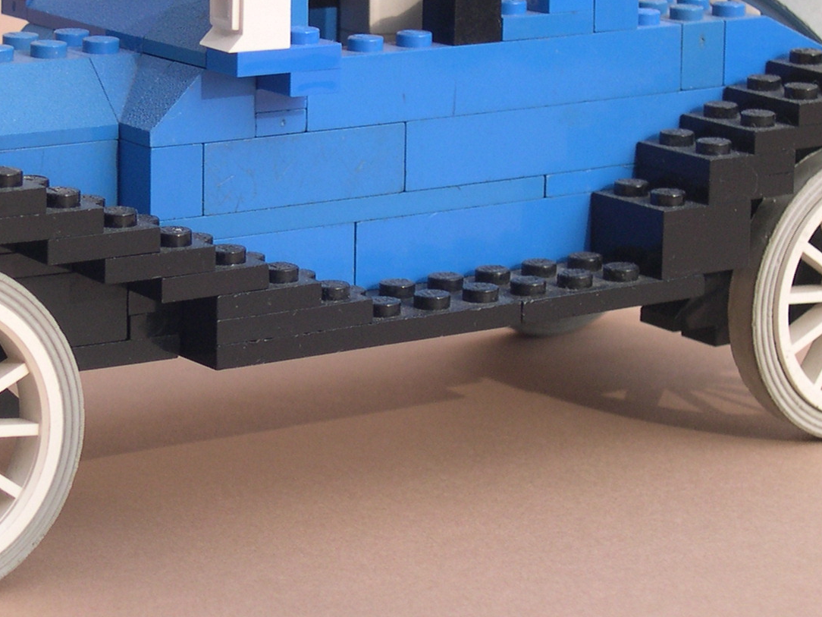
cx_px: 224
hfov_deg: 15.1
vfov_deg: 11.4
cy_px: 183
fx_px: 3087
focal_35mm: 130
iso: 100
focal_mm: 13.2
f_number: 3.5
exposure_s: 1/371
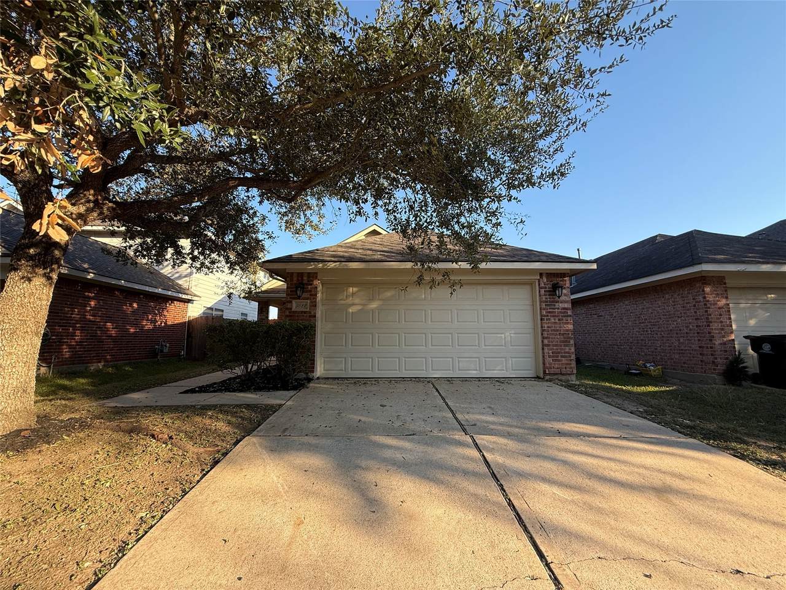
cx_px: 393
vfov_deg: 85.7
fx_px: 318
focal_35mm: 14
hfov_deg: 102.1
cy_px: 295
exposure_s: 1/445
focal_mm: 2.22
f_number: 2.2
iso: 64
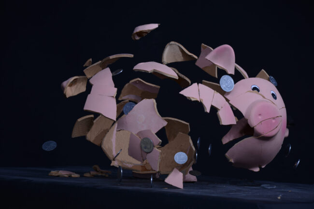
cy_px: 104
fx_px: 1373
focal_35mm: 158
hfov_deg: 13.0
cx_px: 157
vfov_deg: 8.7
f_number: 9
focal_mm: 105
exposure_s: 10
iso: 100
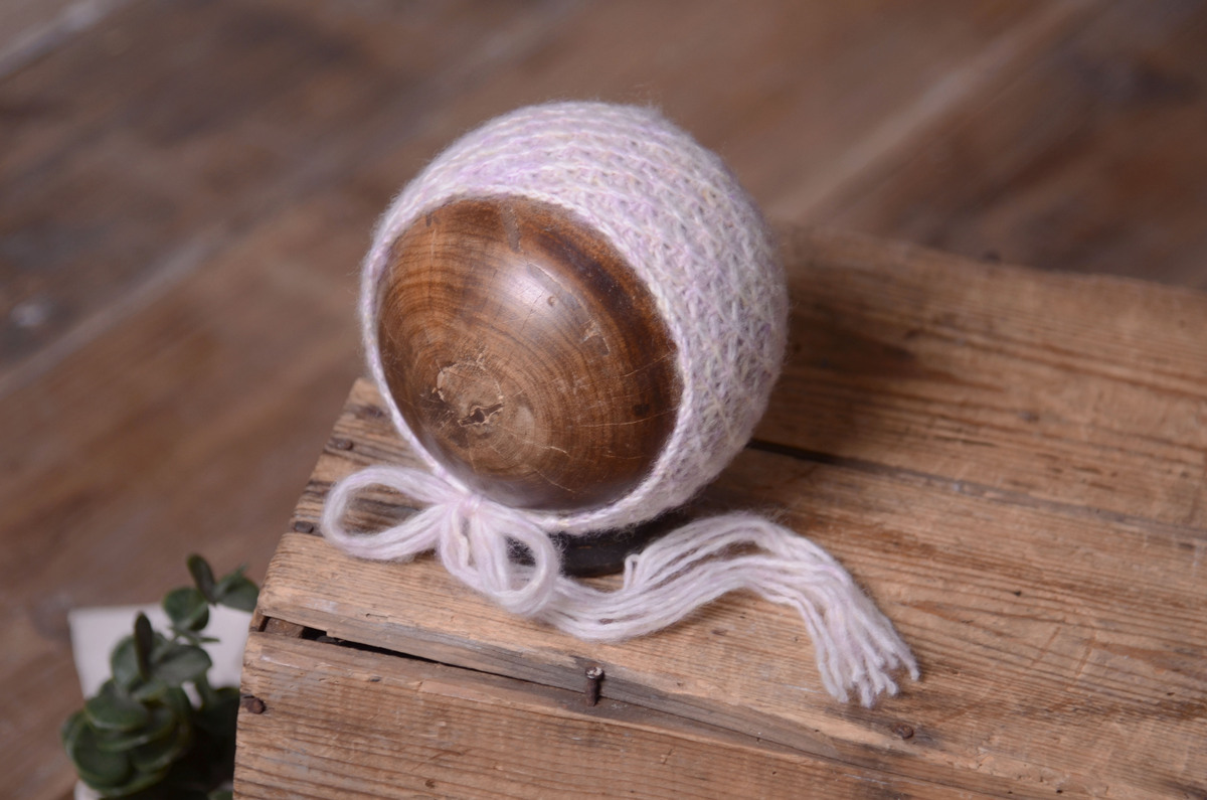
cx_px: 604
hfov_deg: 14.4
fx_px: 4768
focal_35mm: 142
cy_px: 400
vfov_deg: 9.6
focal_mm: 95
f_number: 4
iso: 200
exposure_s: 1/60
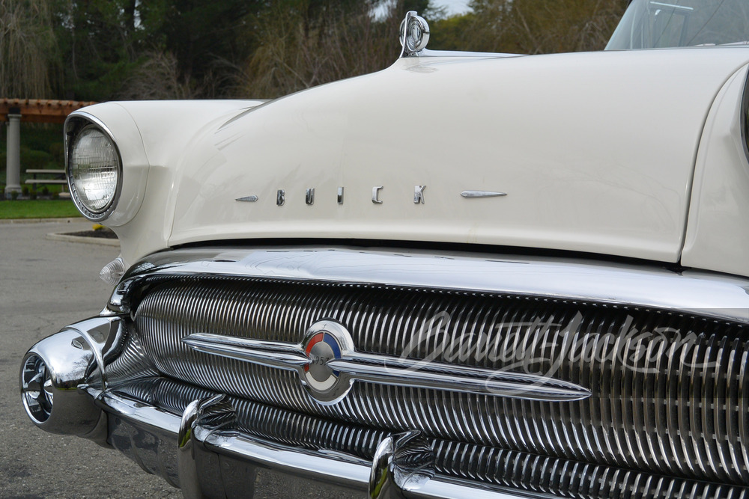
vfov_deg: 24.2
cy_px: 250
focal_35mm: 56
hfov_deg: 35.6
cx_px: 374
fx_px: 1165
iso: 140
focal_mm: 21
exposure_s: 1/500
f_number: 5
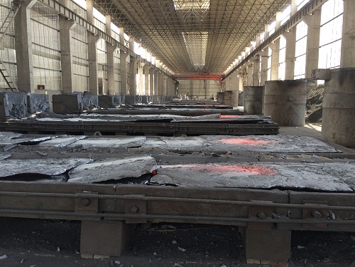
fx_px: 297
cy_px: 134
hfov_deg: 61.7
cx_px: 178
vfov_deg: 48.2
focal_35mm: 29
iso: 50
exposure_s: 1/60
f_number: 2.2
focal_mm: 4.15
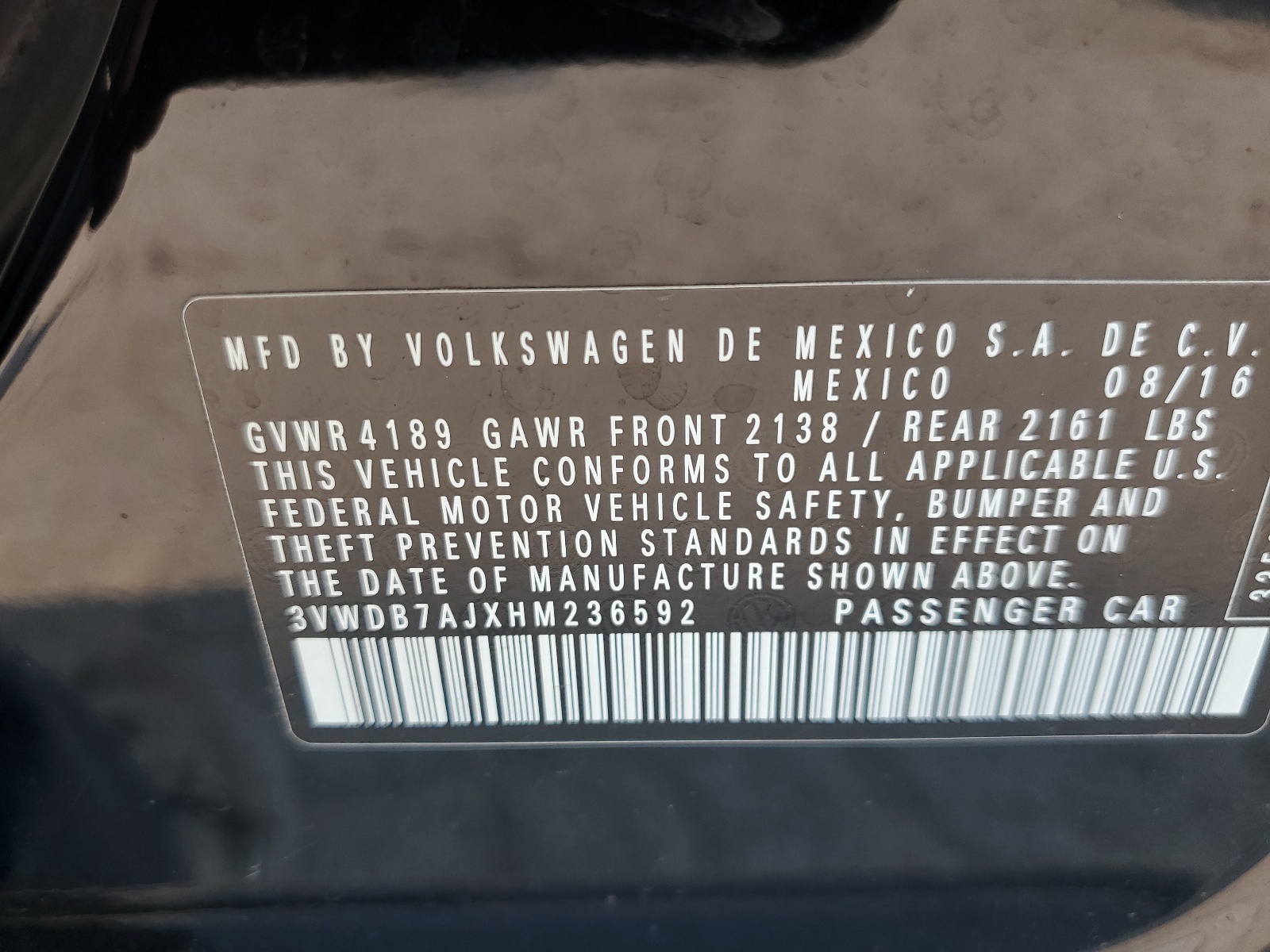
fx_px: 954
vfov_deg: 53.1
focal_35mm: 26
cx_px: 635
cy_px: 476
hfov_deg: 67.3
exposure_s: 1/370
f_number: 1.5
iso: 50
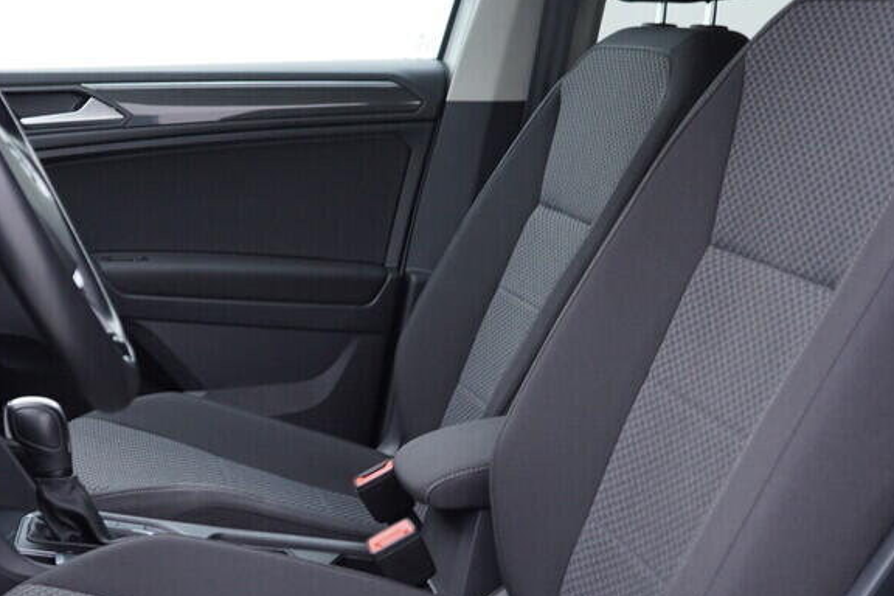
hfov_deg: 31.4
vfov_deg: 21.0
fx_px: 1589
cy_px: 463
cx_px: 382
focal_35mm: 64
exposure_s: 1/40
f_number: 2.8
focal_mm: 24
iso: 125
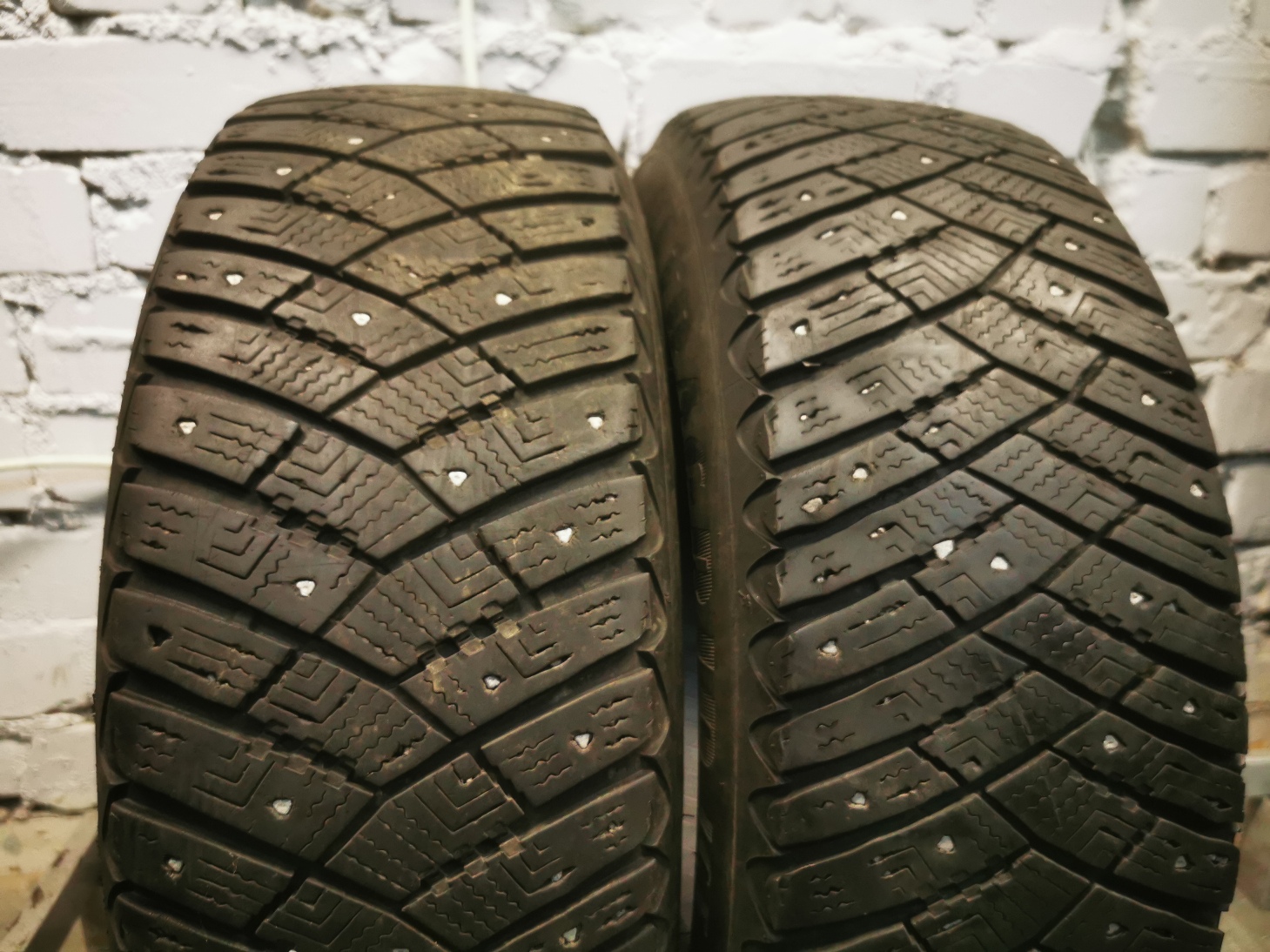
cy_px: 476
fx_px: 991
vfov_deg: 51.3
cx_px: 635
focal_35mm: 27
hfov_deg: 65.3
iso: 250
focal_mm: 5.56
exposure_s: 1/50
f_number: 1.6
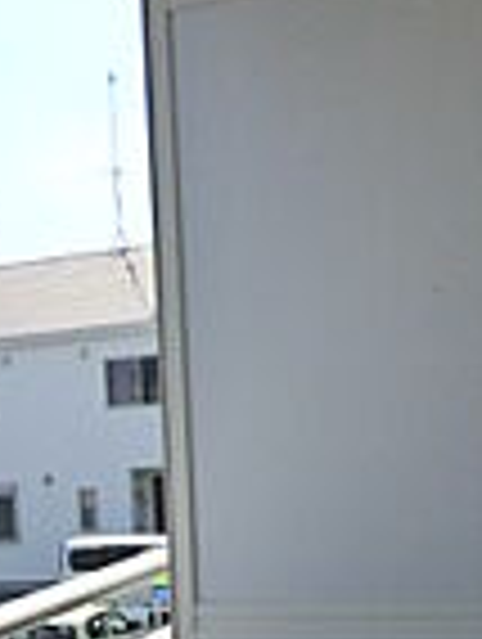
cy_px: 760
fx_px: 1499
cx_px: -270
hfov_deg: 16.4
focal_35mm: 81
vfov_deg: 22.3
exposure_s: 1/200
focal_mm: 4.3
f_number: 7.5
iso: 80
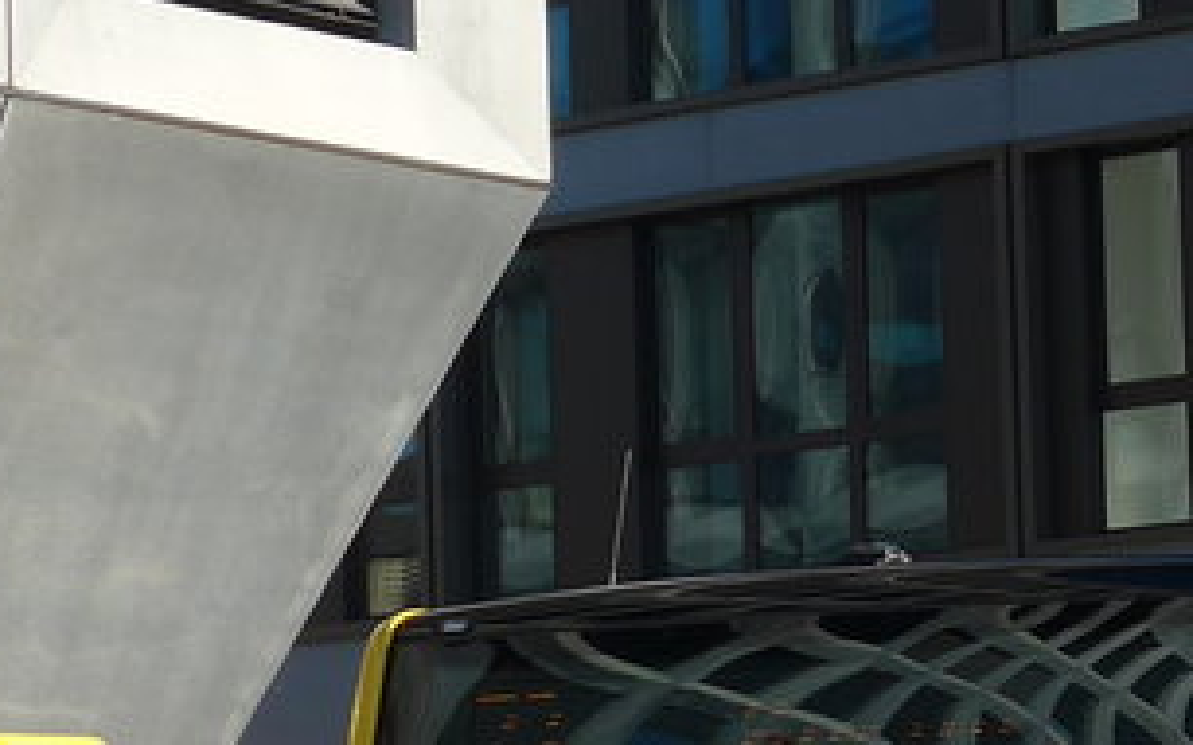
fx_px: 7443
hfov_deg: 9.1
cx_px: 1162
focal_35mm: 229
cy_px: 784
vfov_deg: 5.7
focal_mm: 11.3
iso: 80
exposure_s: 1/640
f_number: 3.4
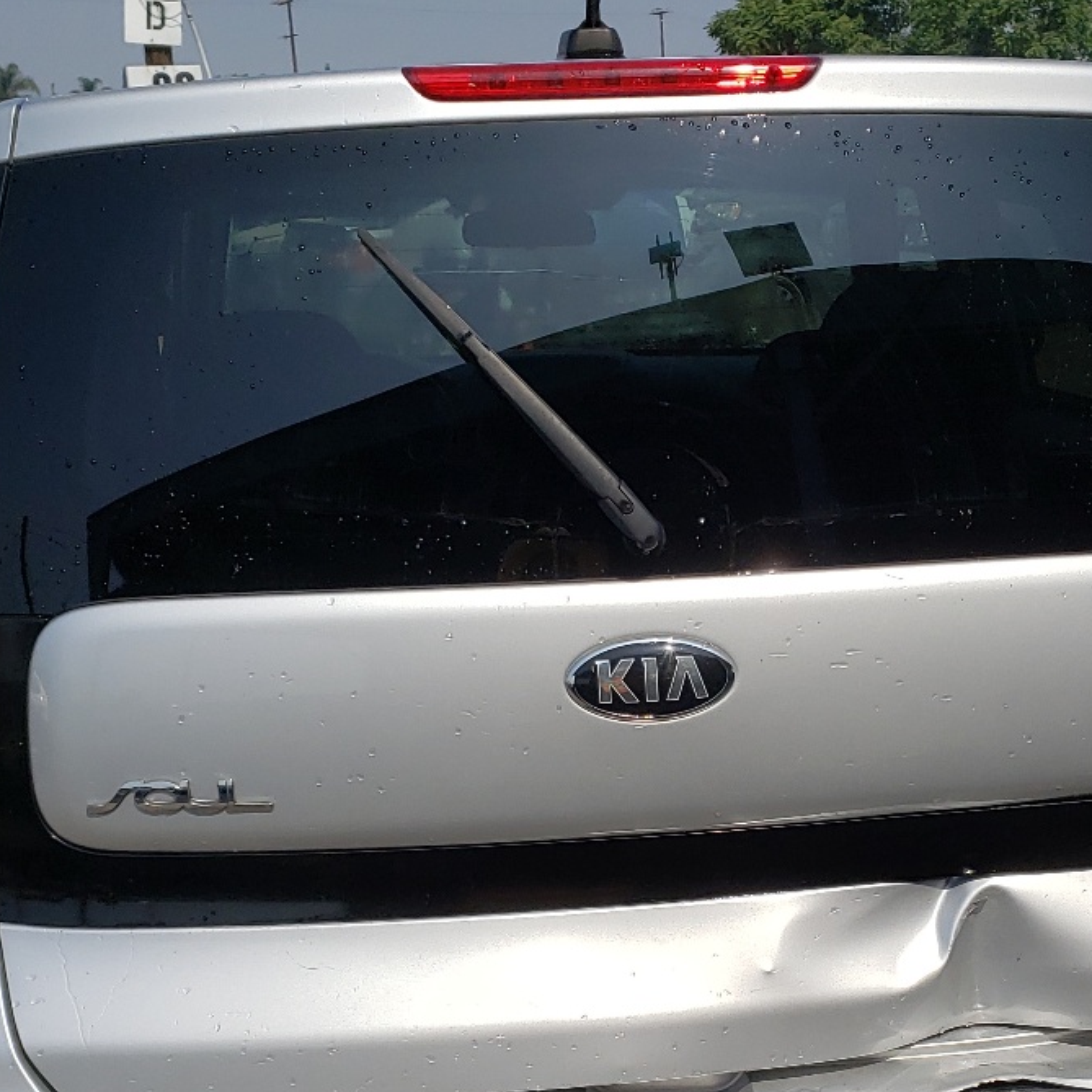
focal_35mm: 55
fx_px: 1963
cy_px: 769
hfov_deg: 30.9
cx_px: 687
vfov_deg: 30.7
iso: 50
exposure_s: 1/10000
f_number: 1.5
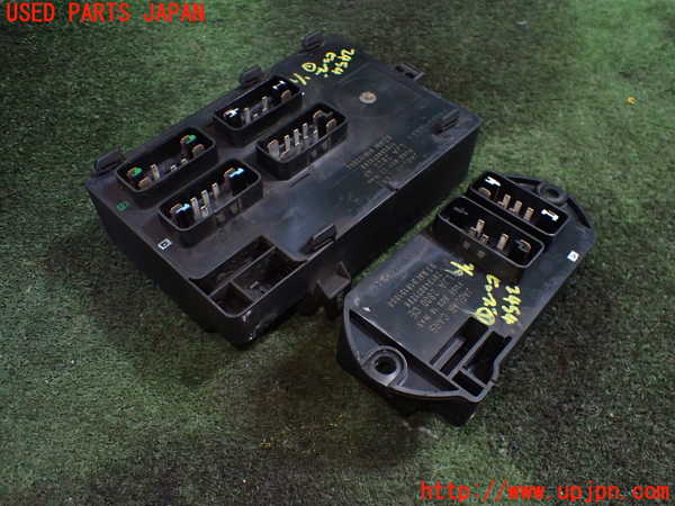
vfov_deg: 46.8
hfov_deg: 60.0
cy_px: 253
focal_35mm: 30
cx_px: 338
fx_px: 585
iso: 800
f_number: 2.3
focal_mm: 5.4
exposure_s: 1/125
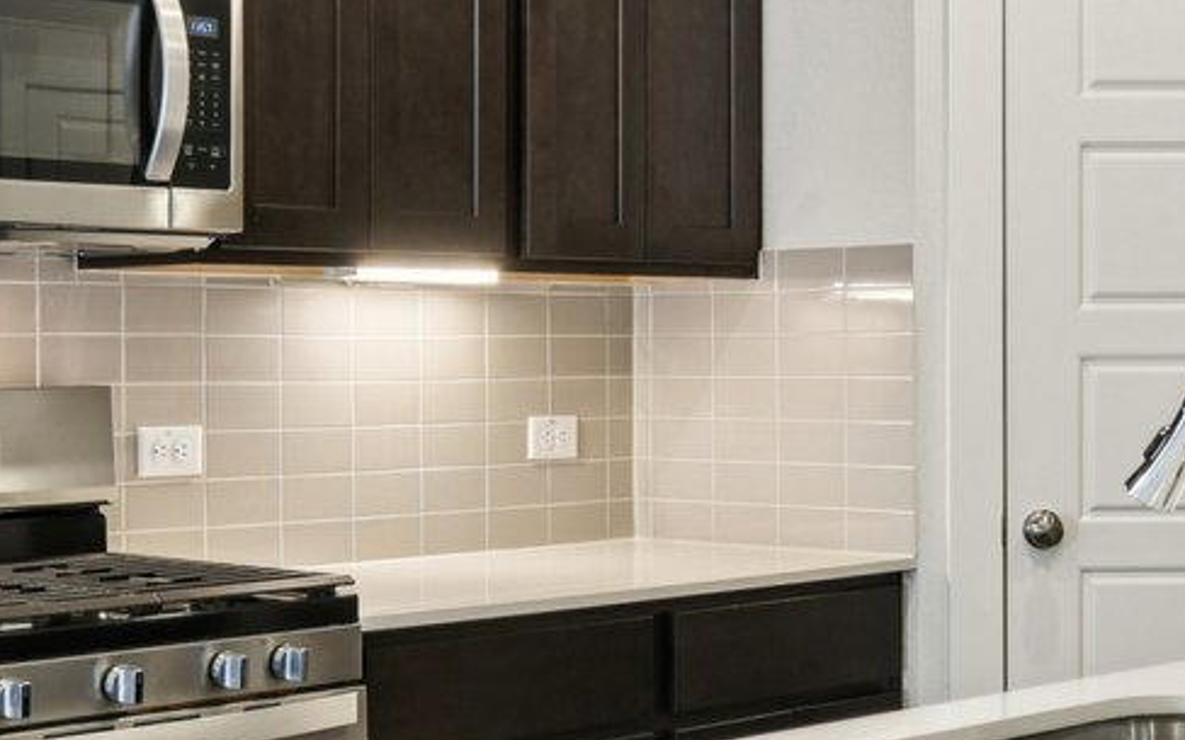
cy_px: 371
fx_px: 2487
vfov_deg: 16.9
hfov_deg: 26.8
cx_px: 634
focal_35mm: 77
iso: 400
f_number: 8
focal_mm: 18
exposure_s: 1/15
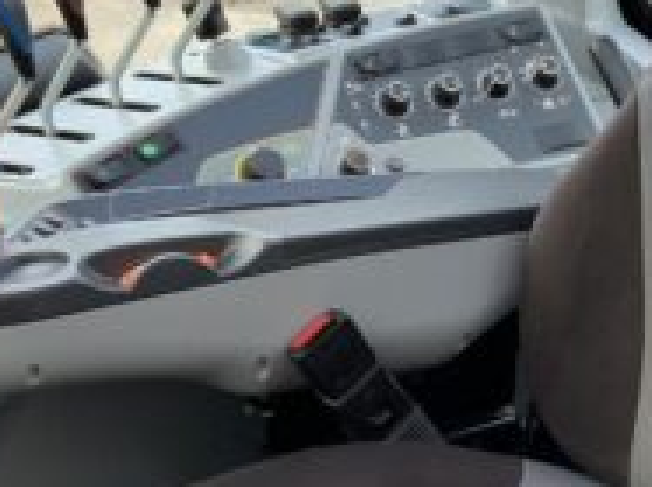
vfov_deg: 14.5
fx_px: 1881
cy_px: 473
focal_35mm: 100
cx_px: 627
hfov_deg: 19.2
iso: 50
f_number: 1.8
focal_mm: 3
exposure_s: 1/122
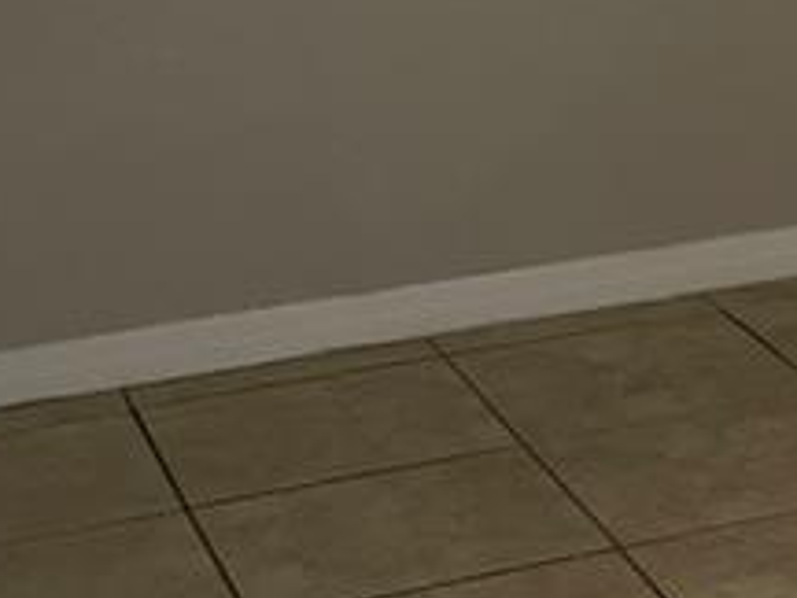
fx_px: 2832
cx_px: 1247
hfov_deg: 14.7
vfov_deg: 11.3
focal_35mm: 123
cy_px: -428
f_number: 1.6
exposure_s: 1/30
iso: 640
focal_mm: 5.1
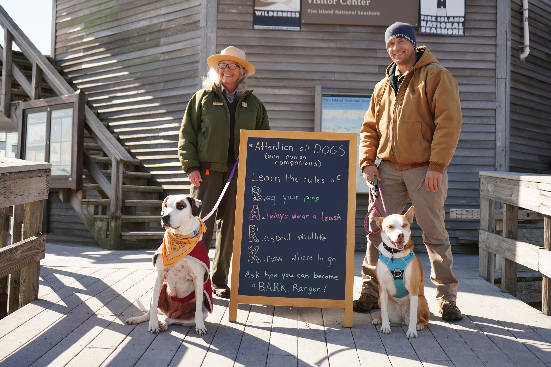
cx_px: 276
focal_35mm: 44
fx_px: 673
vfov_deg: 30.5
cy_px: 184
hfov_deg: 44.5
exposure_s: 1/400
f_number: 4.5
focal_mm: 44
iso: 125
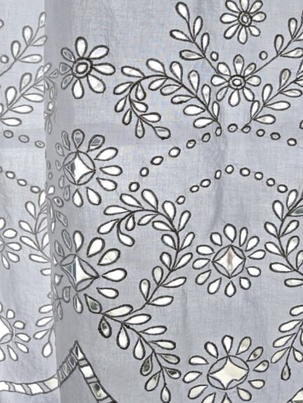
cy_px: 142
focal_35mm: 41
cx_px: 56
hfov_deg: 34.0
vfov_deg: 45.2
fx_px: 478
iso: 25
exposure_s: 1/227
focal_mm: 5.4
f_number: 1.8
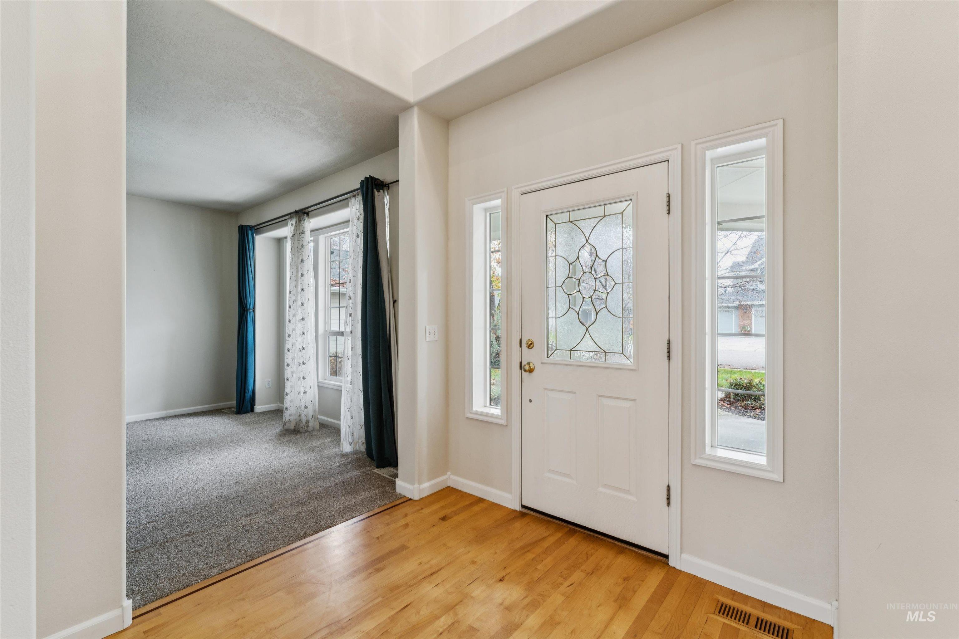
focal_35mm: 16
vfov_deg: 74.8
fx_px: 418
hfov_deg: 97.8
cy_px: 320
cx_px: 480
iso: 400
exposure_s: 1/4
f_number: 13
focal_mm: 15.7
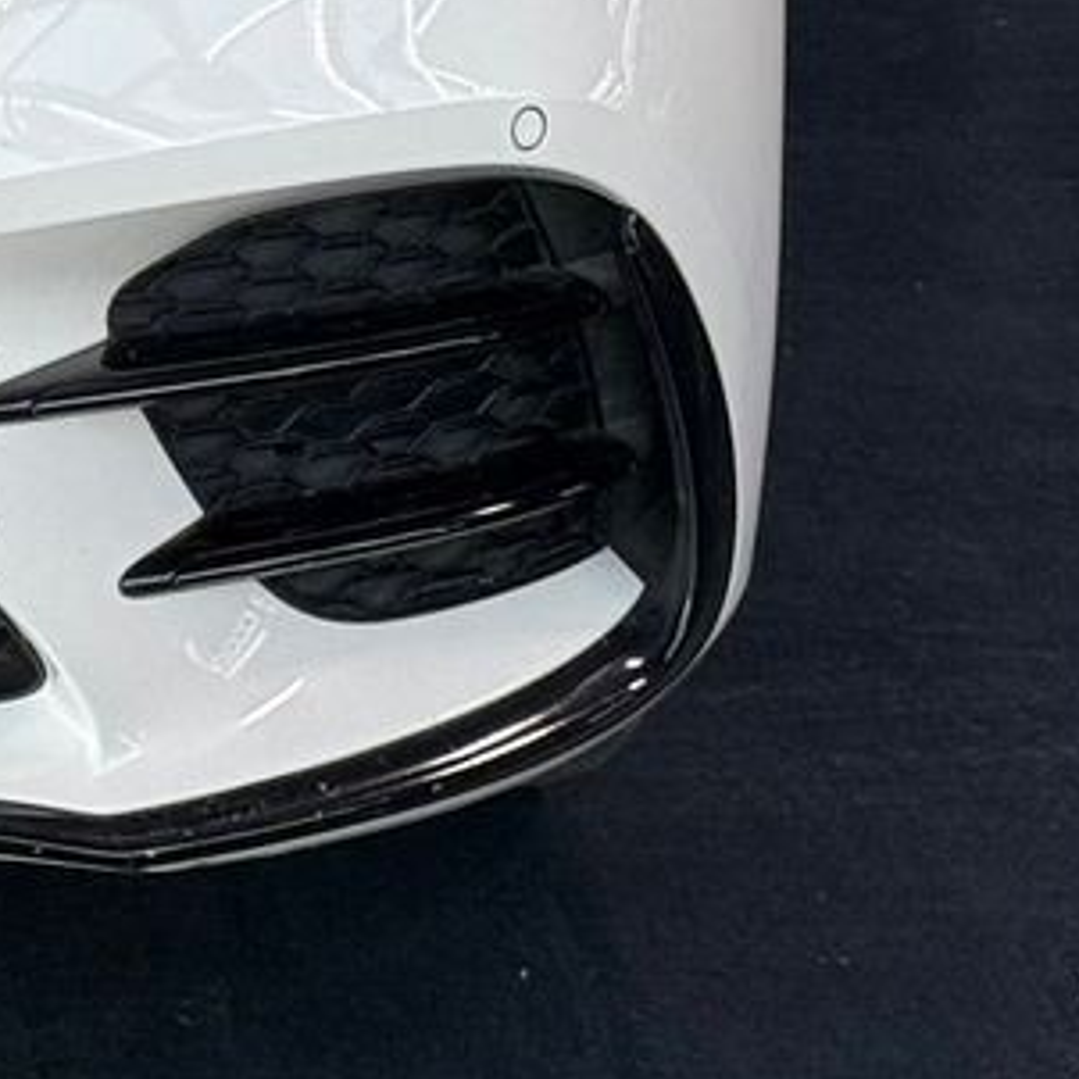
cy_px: -457
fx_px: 7935
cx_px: -1393
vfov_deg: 7.7
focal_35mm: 225
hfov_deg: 7.3
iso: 50
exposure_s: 1/120
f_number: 1.78
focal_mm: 6.76
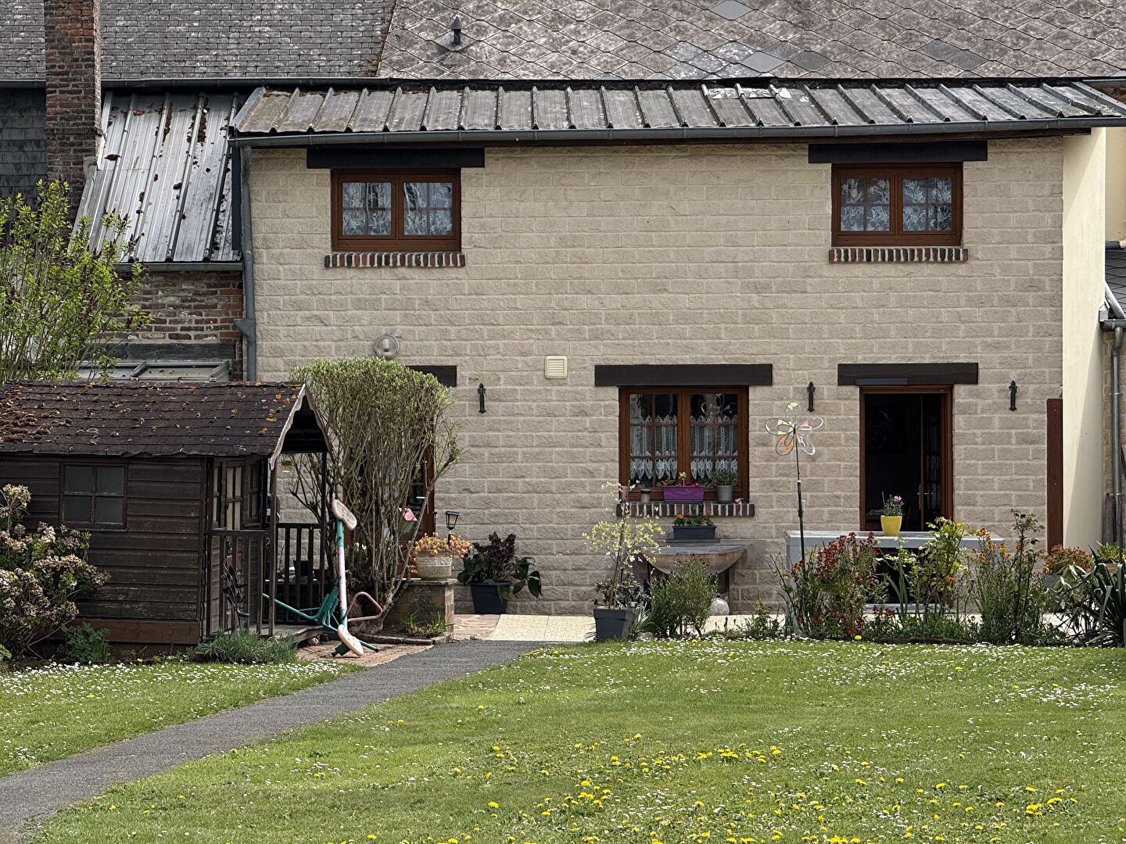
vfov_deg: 12.3
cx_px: 563
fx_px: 3903
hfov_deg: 16.4
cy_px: 422
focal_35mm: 120
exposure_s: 1/1130
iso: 64
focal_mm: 15.66
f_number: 2.8
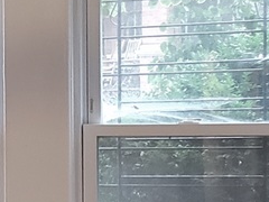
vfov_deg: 9.1
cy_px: 356
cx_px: -503
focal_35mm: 156
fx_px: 1212
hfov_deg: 10.0
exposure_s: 1/60.2
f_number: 1.5
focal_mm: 4.3
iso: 320
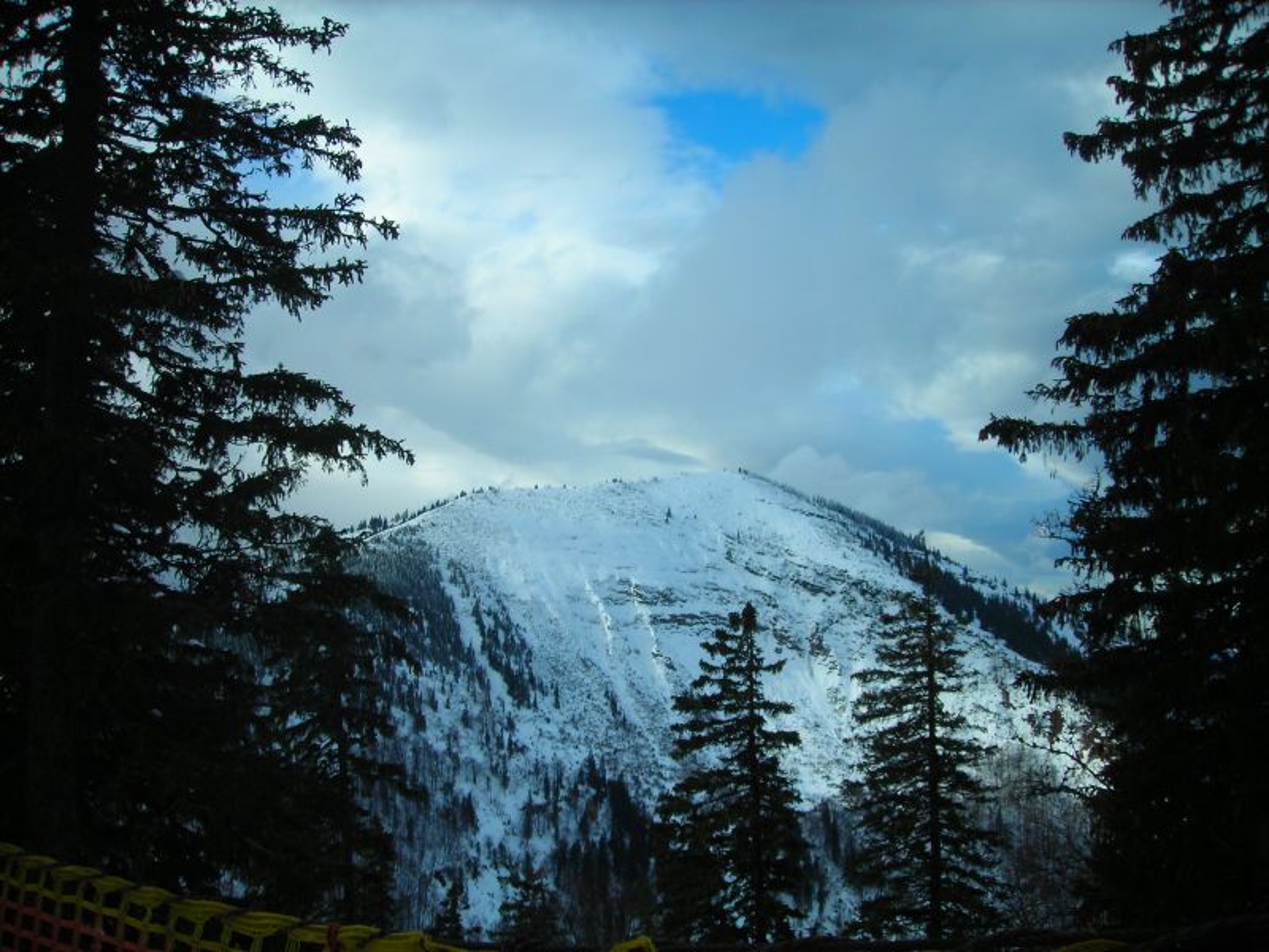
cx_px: 634
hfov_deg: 49.0
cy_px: 476
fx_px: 1393
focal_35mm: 38
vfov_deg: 37.7
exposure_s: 1/170
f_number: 6.4
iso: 50
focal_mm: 6.3
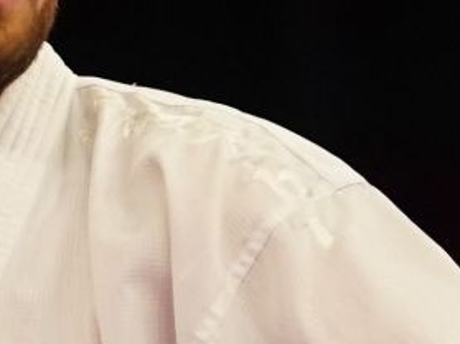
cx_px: 153
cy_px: 356
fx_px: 21359
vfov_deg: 0.9
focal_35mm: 1608
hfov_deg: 1.2
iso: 2500
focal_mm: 173
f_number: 2.8
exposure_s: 1/1000
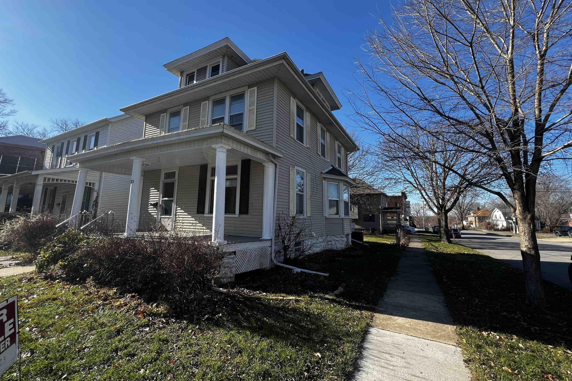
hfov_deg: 104.2
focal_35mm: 14
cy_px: 185
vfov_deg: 81.2
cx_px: 292
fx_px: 222
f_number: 1.8
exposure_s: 1/649
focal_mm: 1.57
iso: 32
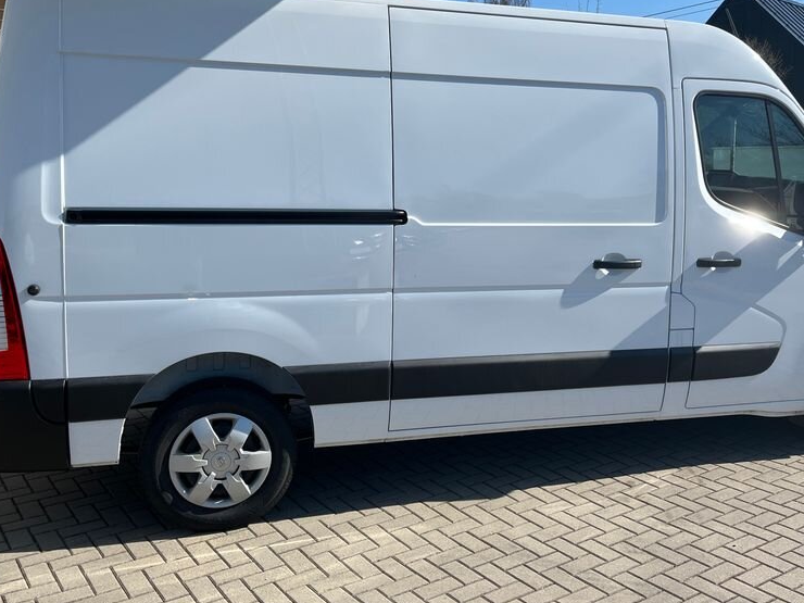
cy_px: 263
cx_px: 456
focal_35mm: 36
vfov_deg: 39.6
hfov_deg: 51.2
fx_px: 836
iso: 50
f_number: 1.6
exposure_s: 1/4016
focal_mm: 5.1
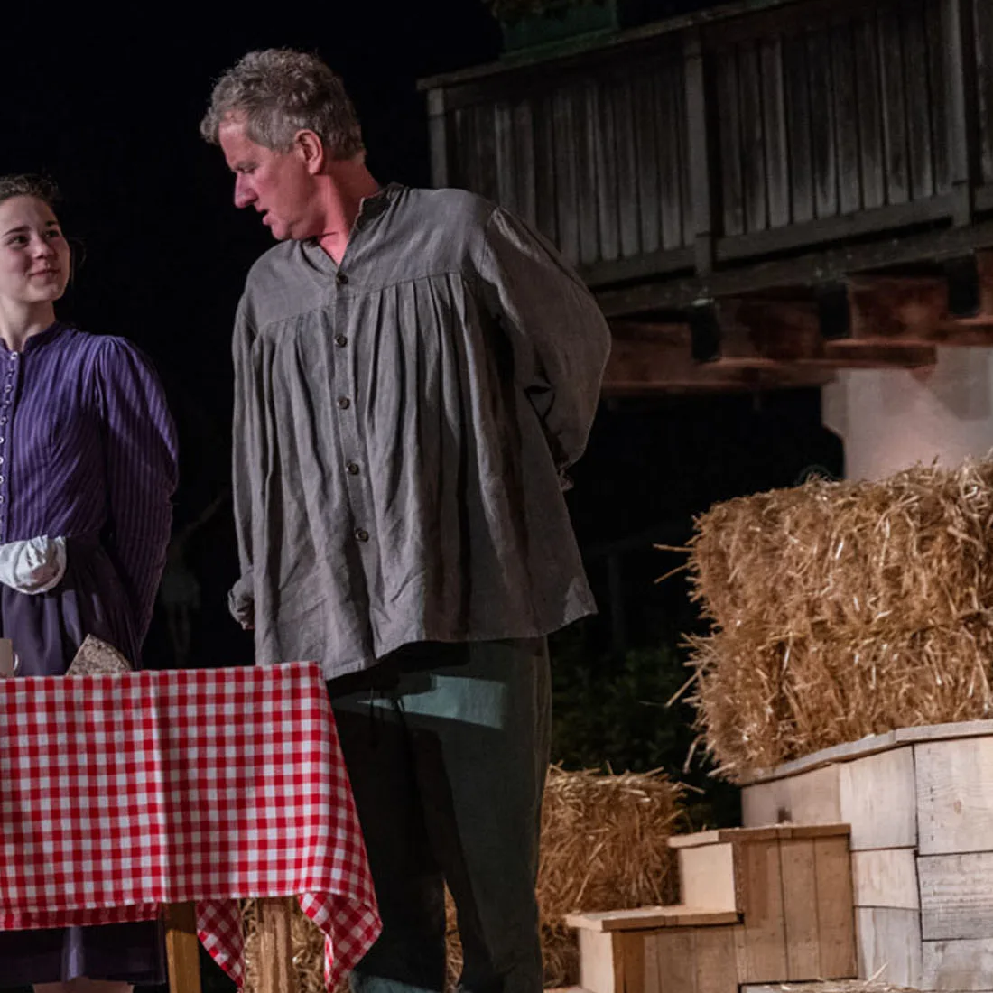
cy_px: 437
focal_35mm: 178
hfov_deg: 9.8
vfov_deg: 9.8
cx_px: 347
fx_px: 5777
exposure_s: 1/250
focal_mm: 80
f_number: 4
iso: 2800
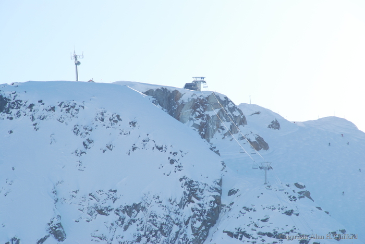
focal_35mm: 300
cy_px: 122
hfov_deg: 6.9
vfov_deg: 4.6
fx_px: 3044
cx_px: 182
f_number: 13
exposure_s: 1/80
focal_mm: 200
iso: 100
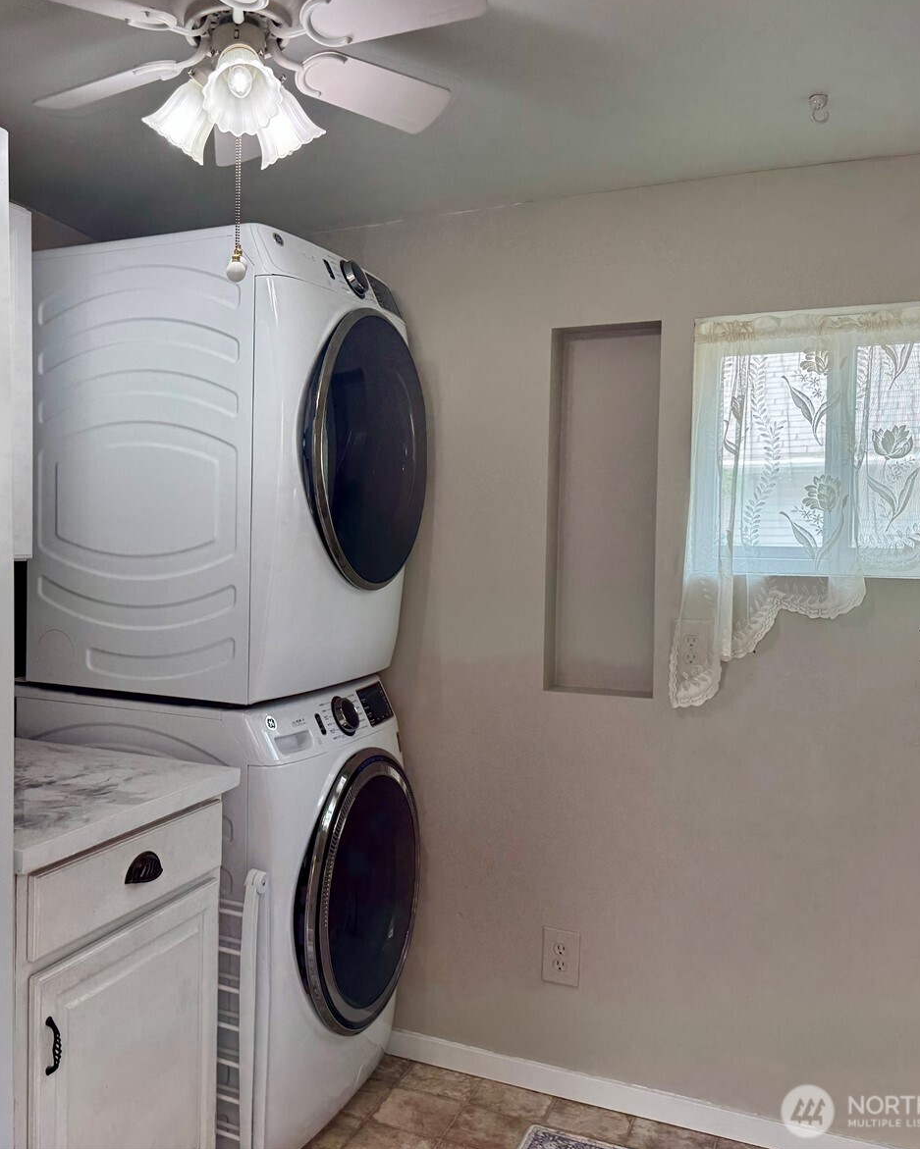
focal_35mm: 32
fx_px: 1089
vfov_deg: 55.7
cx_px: 250
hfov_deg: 44.5
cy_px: 562
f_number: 1.78
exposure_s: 1/161
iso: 100
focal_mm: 6.76
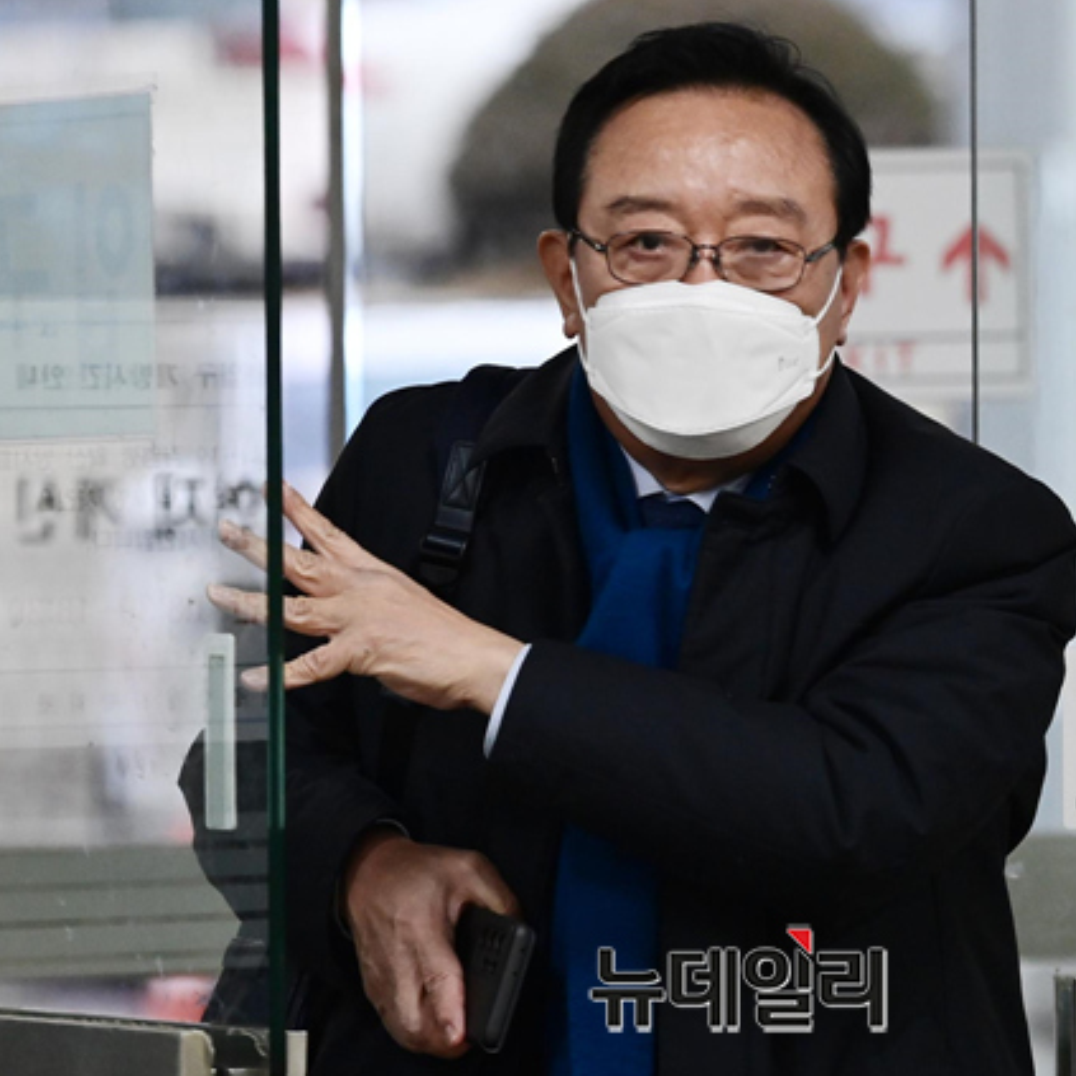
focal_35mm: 321
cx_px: 733
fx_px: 11289
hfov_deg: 5.5
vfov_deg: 5.5
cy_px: 537
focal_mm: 250
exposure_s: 1/320
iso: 5000
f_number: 5.6
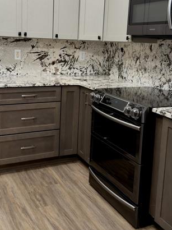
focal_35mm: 45
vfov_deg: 41.8
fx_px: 298
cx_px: 79
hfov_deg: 32.1
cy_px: 86
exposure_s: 1/40
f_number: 1.78
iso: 250
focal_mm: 6.76
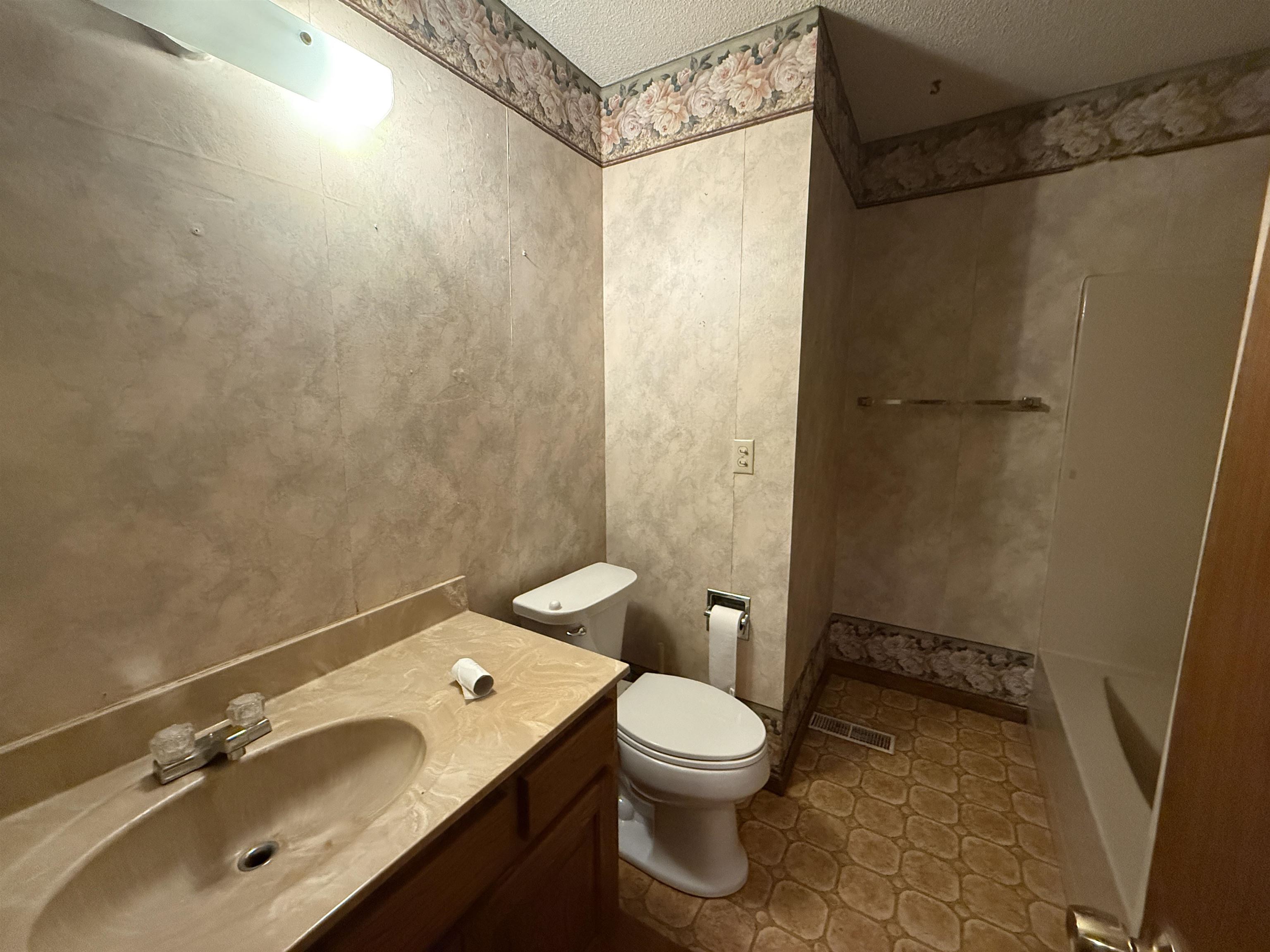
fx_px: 514
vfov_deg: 85.7
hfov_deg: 102.1
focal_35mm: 14
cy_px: 476
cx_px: 635
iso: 640
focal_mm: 2.22
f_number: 2.2
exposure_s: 1/60
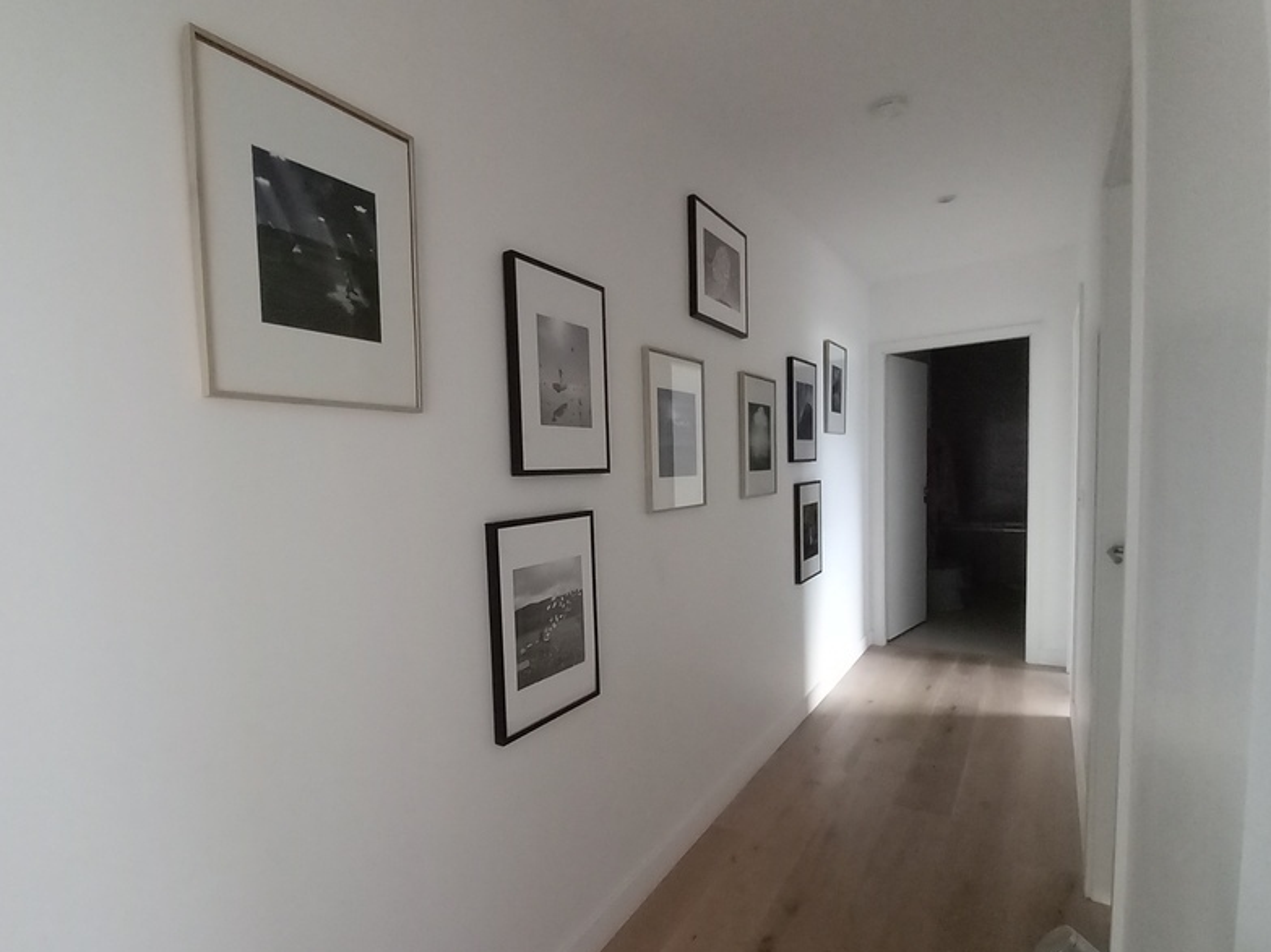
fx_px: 624
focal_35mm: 17
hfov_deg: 90.3
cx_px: 532
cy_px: 519
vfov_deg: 74.5
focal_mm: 1.13
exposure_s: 1/14.3
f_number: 2.2
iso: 400
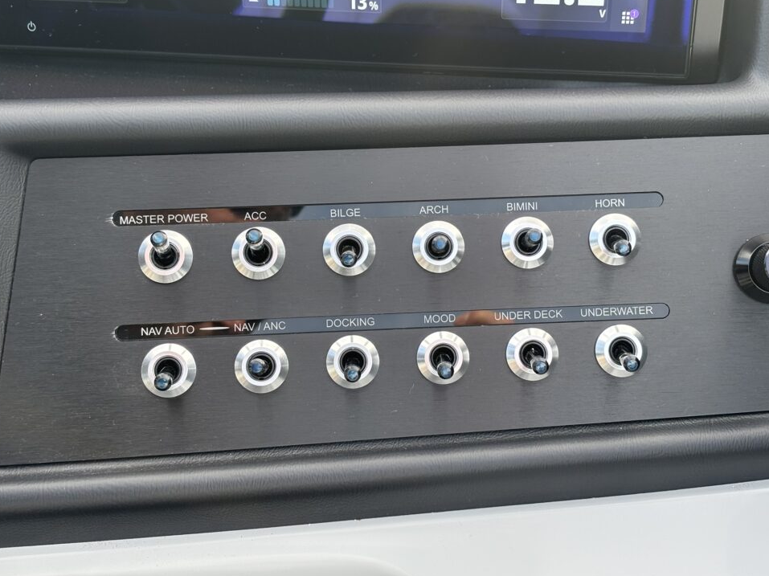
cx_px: 417
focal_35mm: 58
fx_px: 1288
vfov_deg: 25.2
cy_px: 258
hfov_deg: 33.2
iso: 32
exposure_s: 1/175
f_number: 1.6
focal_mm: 5.96
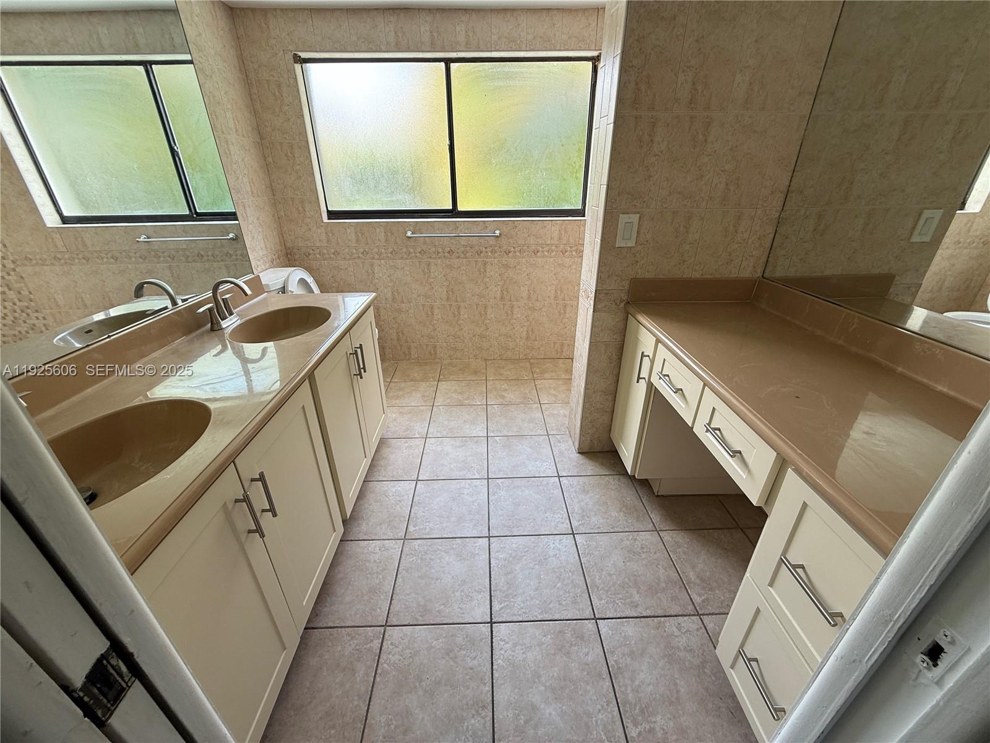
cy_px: 372
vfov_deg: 85.7
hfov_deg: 102.1
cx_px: 495
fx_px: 400
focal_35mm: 14
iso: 64
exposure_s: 1/99
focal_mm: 2.22
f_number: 2.2
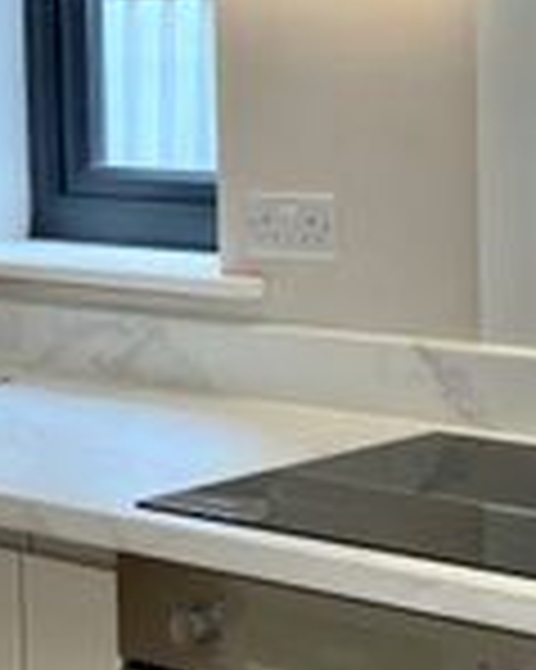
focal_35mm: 119
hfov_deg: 12.8
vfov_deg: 16.2
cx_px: 36
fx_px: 2362
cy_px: 272
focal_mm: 4.25
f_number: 1.8
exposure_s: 1/121
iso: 100
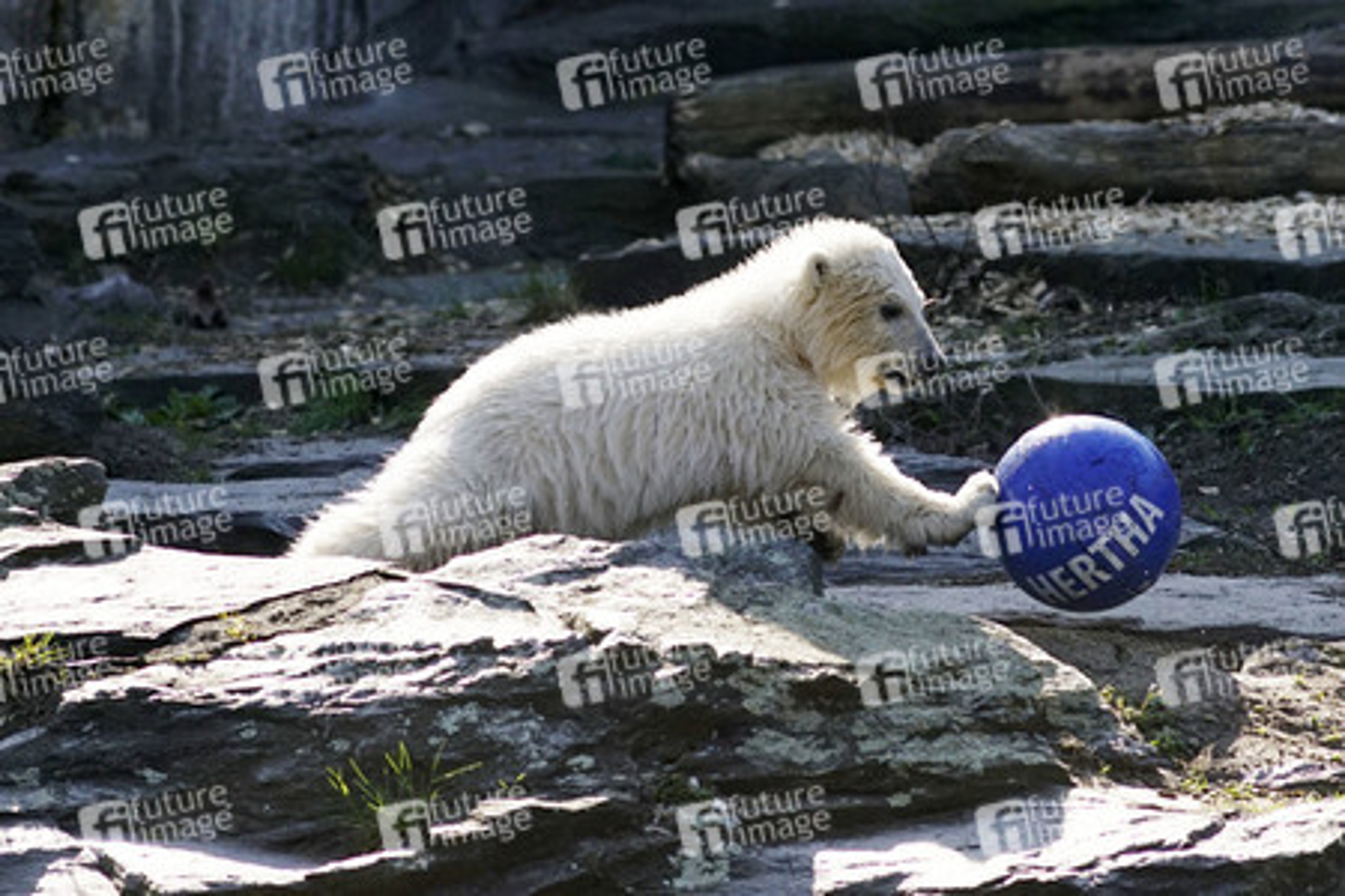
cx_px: 672
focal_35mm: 200
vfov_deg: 6.9
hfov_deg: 10.3
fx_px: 7472
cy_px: 448
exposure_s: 1/2000
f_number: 5
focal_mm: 200
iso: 640
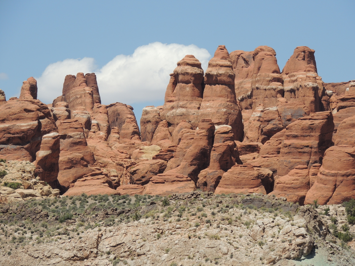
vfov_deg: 5.4
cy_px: 133
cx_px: 178
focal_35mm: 275
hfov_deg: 7.2
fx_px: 2820
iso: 100
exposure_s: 1/800
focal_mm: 49
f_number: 4.7
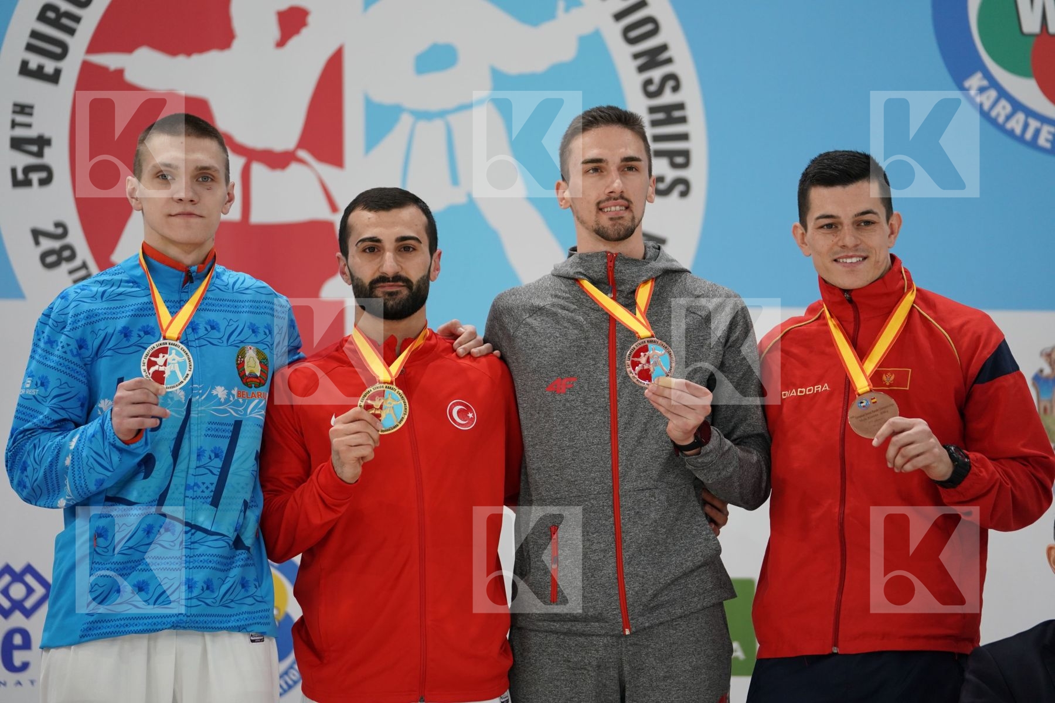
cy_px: 352
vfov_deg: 9.5
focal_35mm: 144
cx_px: 528
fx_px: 4220
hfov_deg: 14.3
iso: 1000
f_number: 2.8
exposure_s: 1/250
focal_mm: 144
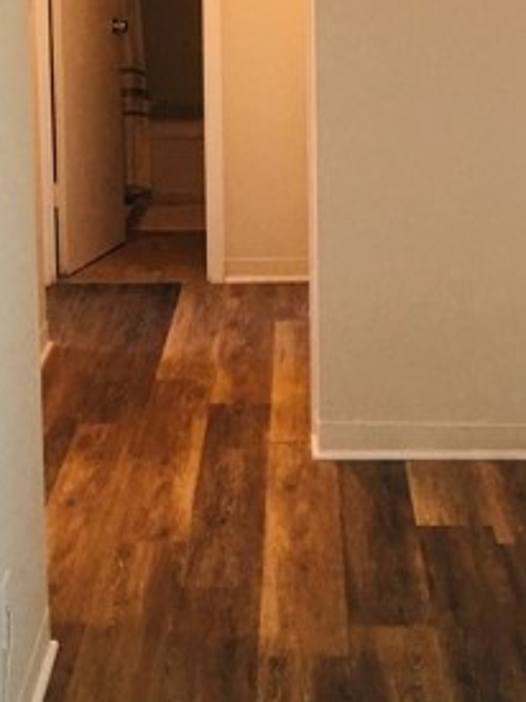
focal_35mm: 81
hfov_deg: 18.2
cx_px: 291
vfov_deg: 23.6
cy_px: 97
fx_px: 1642
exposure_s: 1/30
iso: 100
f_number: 2.2
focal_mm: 4.15
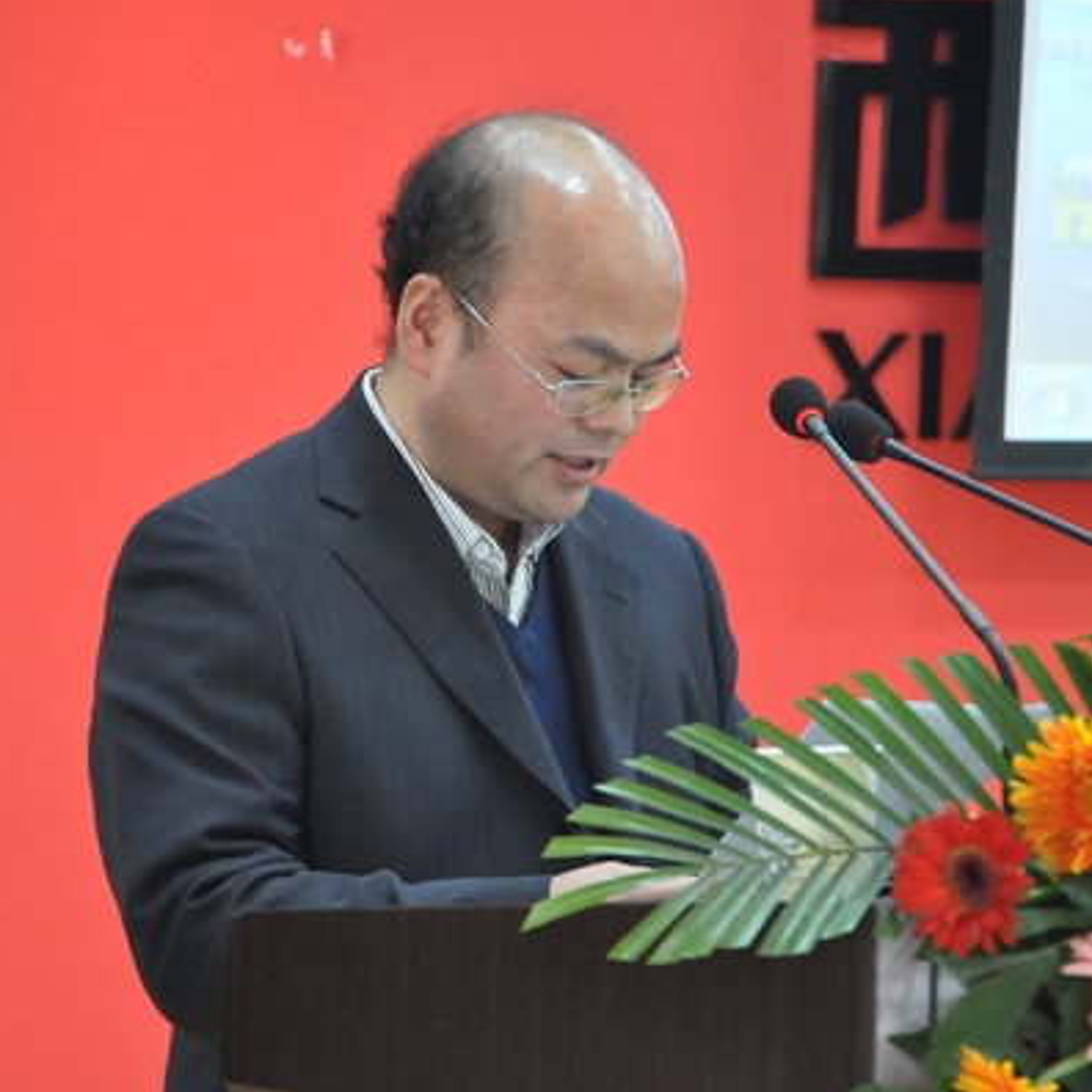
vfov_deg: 12.1
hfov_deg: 12.1
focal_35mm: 145
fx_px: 5162
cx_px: 463
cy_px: 545
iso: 3200
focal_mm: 75
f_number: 5.3
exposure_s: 1/30
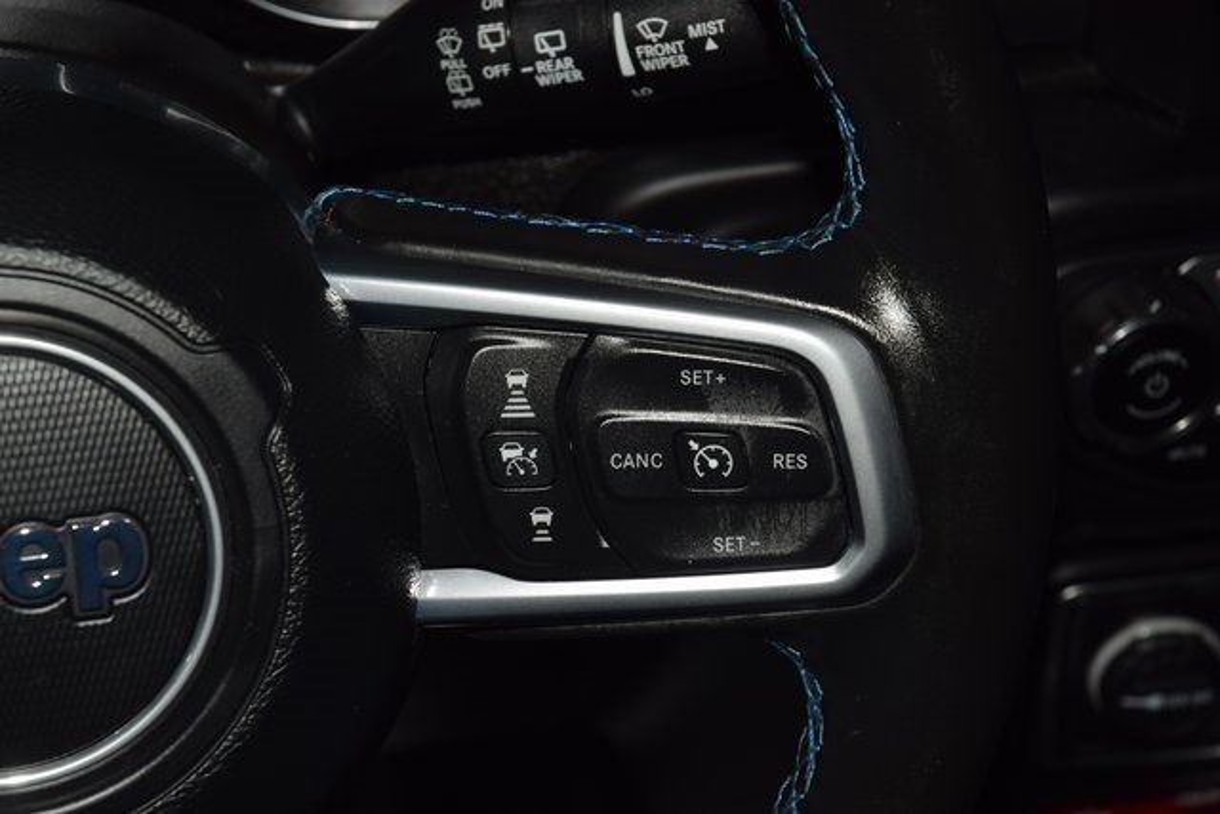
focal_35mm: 105
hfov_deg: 19.5
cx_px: 610
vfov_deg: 13.0
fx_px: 3559
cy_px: 407
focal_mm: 70
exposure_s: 1/125
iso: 100
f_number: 8
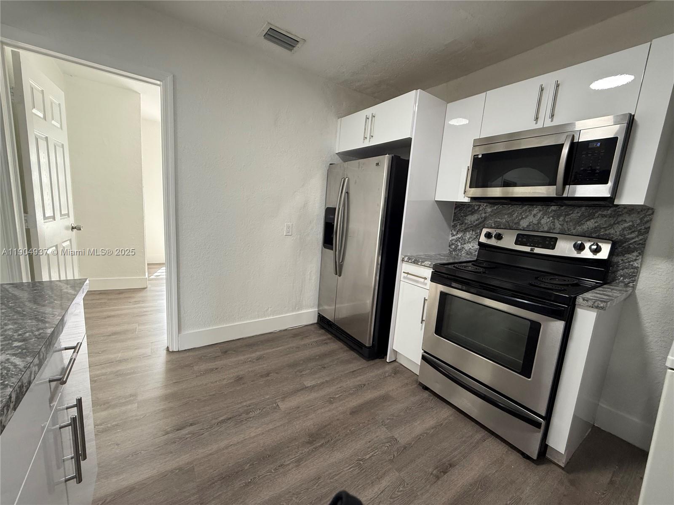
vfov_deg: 85.7
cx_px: 337
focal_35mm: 14
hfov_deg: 102.1
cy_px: 252
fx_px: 273
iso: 200
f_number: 2.2
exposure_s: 1/60
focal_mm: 2.22
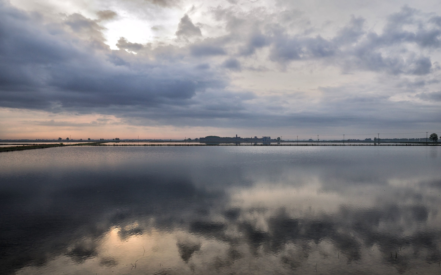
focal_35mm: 28
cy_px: 149
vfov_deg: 44.5
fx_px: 337
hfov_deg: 66.5
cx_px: 221
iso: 200
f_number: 8
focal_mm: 18
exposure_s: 1/100
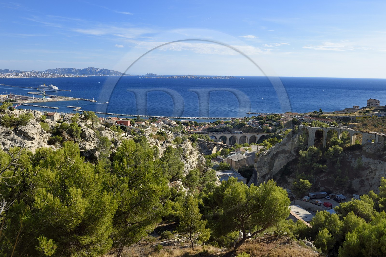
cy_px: 128
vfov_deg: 44.9
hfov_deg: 63.7
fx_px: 311
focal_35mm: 29
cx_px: 193
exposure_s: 1/400
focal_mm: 29
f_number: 10
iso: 200
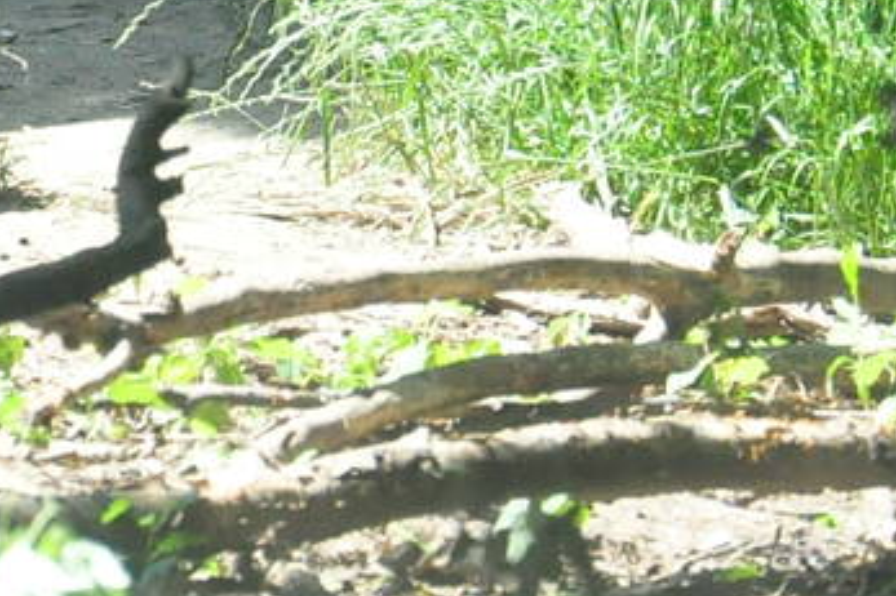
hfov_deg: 2.8
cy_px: -502
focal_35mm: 726
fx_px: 18068
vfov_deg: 1.9
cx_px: -114
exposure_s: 1/1000
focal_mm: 105
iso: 3200
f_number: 8
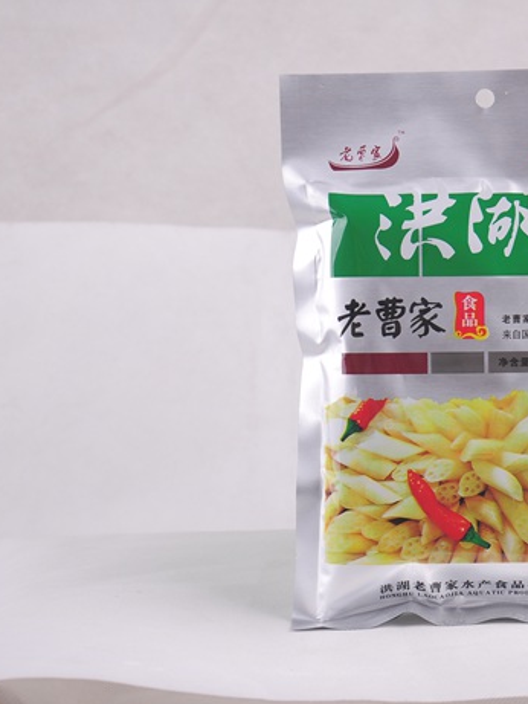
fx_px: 3110
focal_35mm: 153
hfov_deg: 9.7
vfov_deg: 12.9
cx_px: 490
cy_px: 351
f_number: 8
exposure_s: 1/125
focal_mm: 70
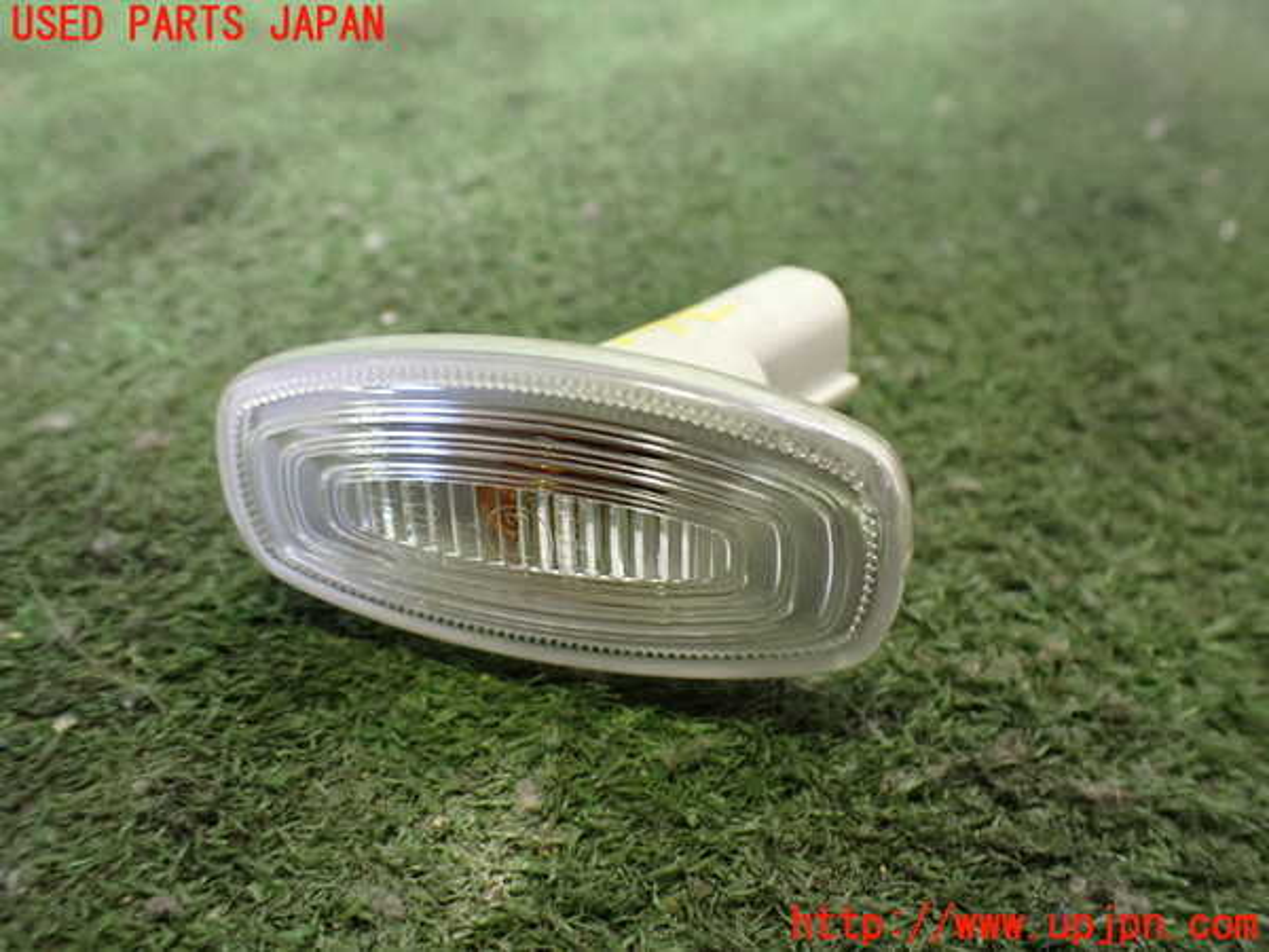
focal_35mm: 30
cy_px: 476
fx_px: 1100
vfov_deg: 46.8
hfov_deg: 60.0
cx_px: 634
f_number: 2.3
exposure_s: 1/40
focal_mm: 5.4
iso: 800
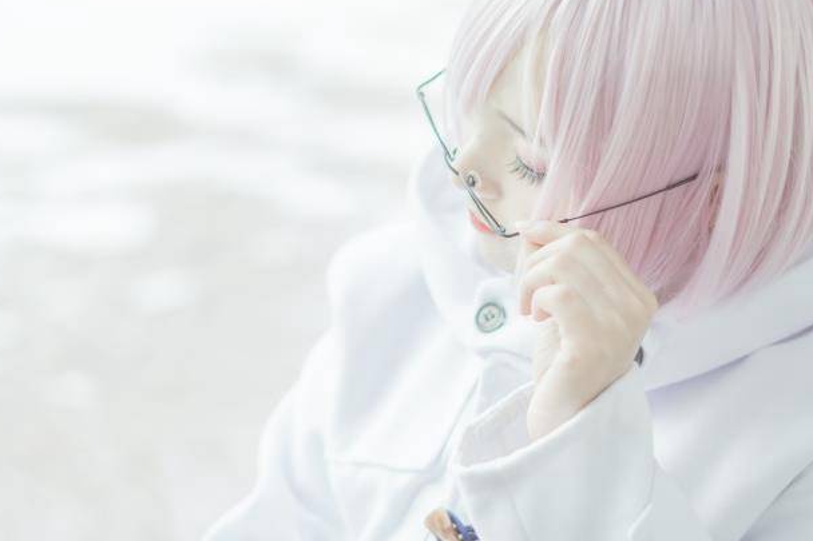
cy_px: 279
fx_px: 1671
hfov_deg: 27.3
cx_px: 305
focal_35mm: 74
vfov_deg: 18.4
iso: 100
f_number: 2
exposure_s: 1/250
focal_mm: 50
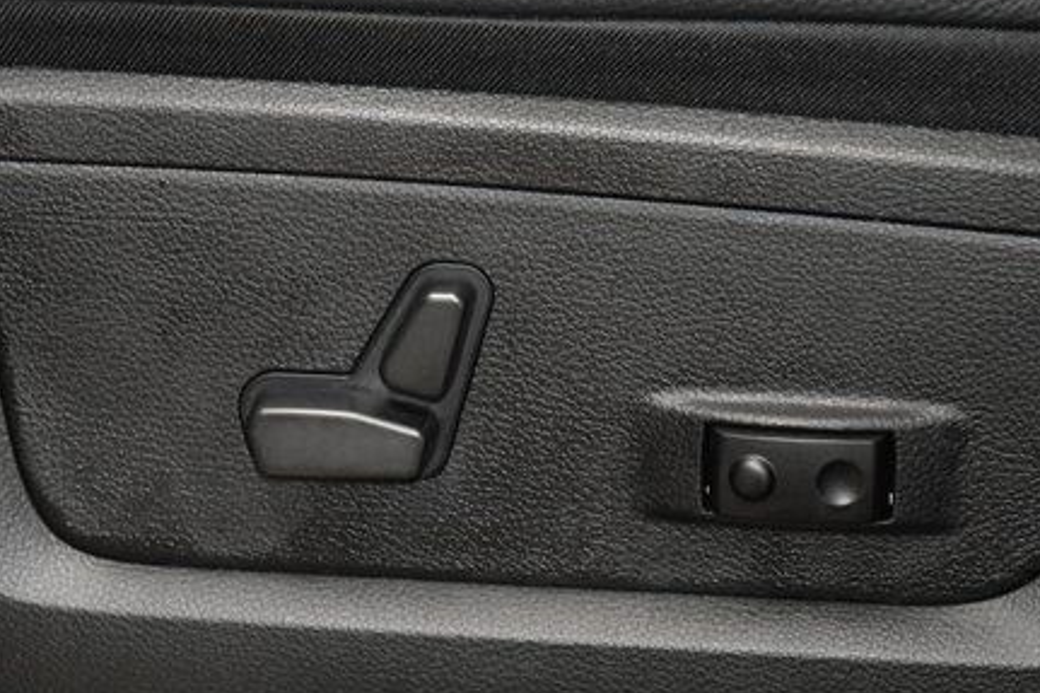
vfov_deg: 8.8
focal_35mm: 156
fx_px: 4505
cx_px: 345
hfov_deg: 13.2
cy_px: 363
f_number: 4.5
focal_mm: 70
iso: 3200
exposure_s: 1/60
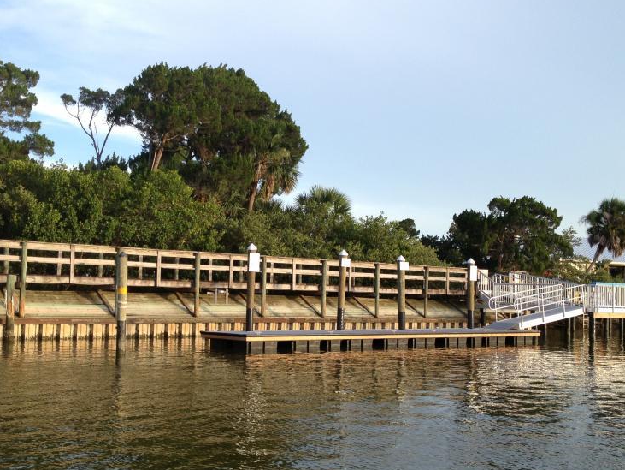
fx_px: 885
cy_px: 256
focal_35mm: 49
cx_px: 286
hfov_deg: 38.9
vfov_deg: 29.7
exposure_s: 1/298
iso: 50
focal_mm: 4.28
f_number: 2.4
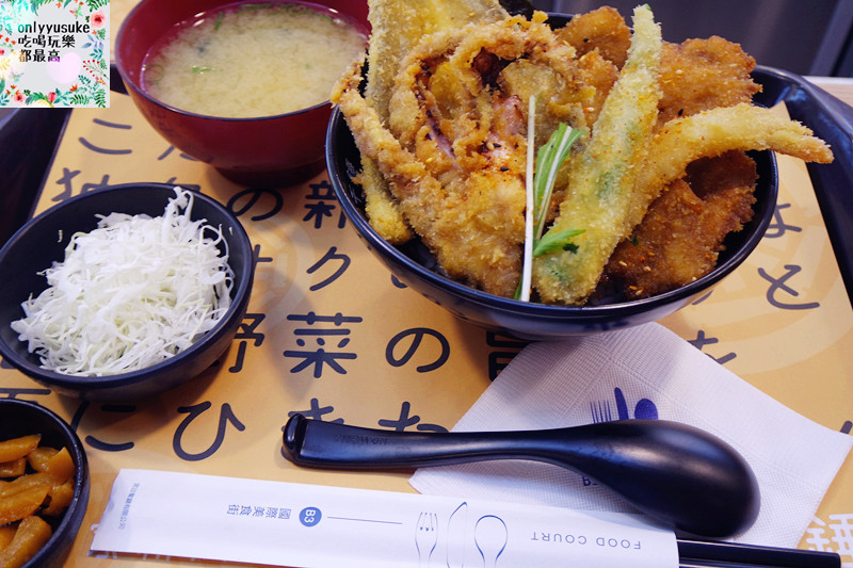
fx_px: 876
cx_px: 426
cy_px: 284
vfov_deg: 35.9
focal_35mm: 37
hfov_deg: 51.9
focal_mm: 14
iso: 400
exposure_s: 1/20
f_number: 4
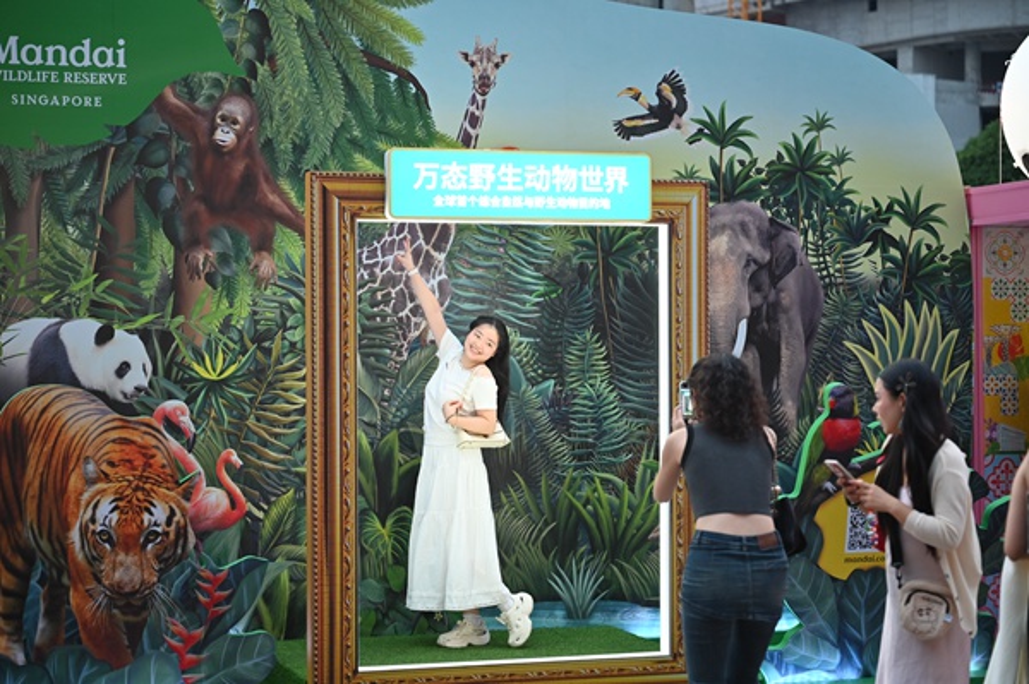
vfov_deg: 19.4
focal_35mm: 70
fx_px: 1999
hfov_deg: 28.9
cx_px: 514
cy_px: 342
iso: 640
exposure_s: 1/160
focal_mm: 70
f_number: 2.8
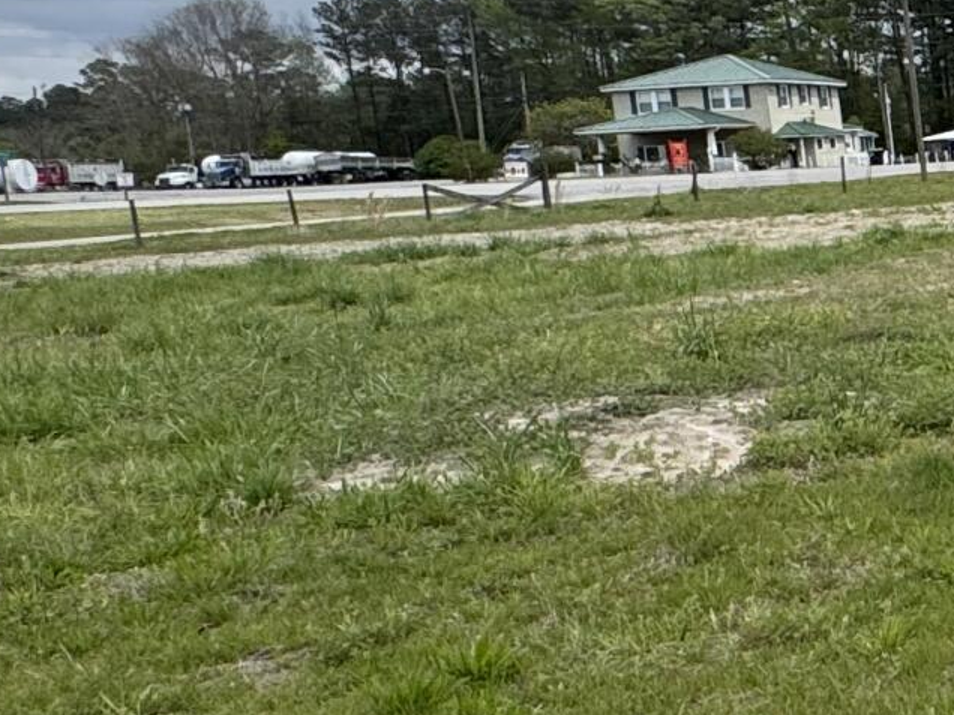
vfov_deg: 22.3
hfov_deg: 19.3
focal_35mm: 66
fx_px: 1819
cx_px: 1846
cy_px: 333
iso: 50
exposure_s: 1/1880
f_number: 2.2
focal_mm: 2.22
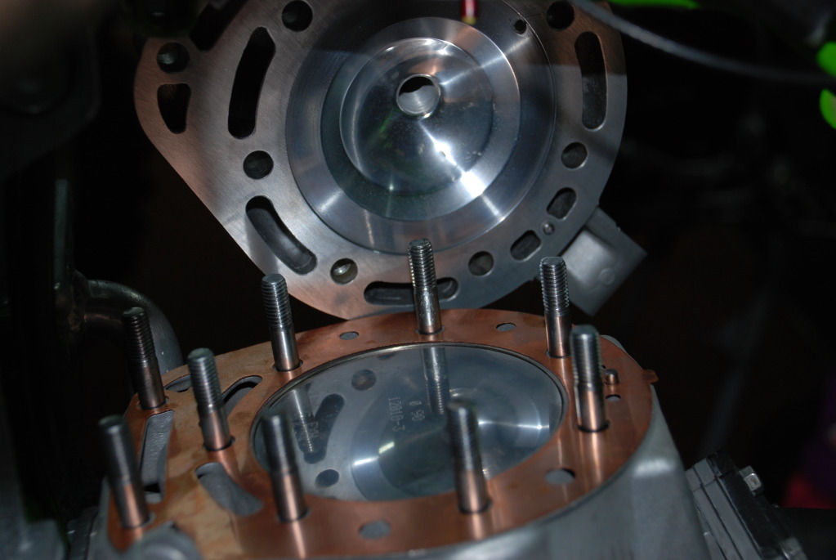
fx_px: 1674
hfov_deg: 28.0
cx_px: 418
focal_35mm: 72
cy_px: 280
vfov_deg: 19.0
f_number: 4.8
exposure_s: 1/60
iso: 200
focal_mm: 48
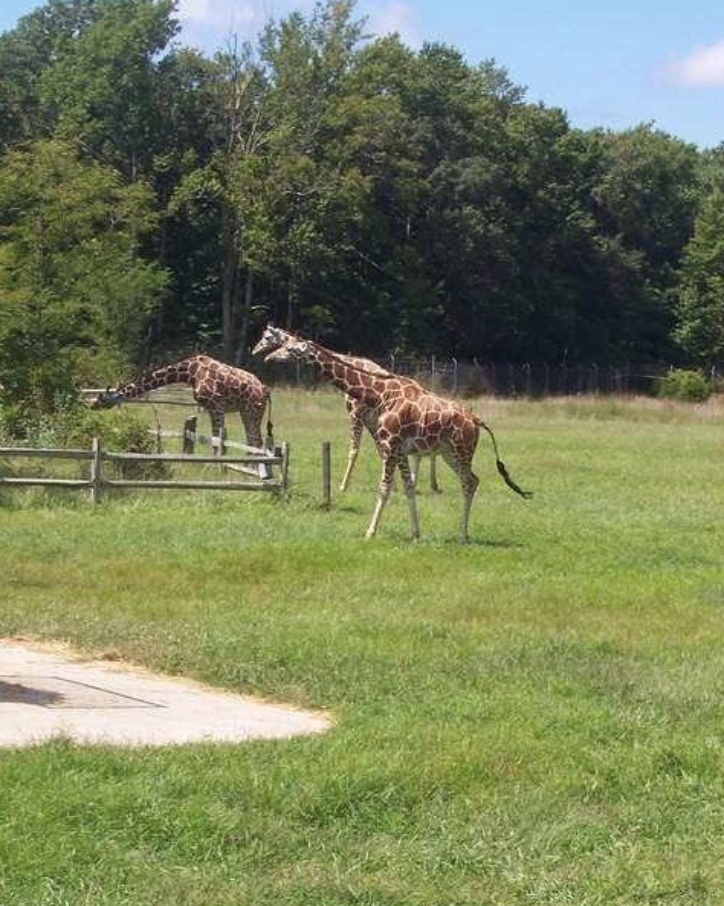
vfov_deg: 16.4
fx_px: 3135
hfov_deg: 13.2
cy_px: 460
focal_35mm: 117
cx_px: 360
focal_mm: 16.8
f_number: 9.5
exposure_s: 1/180
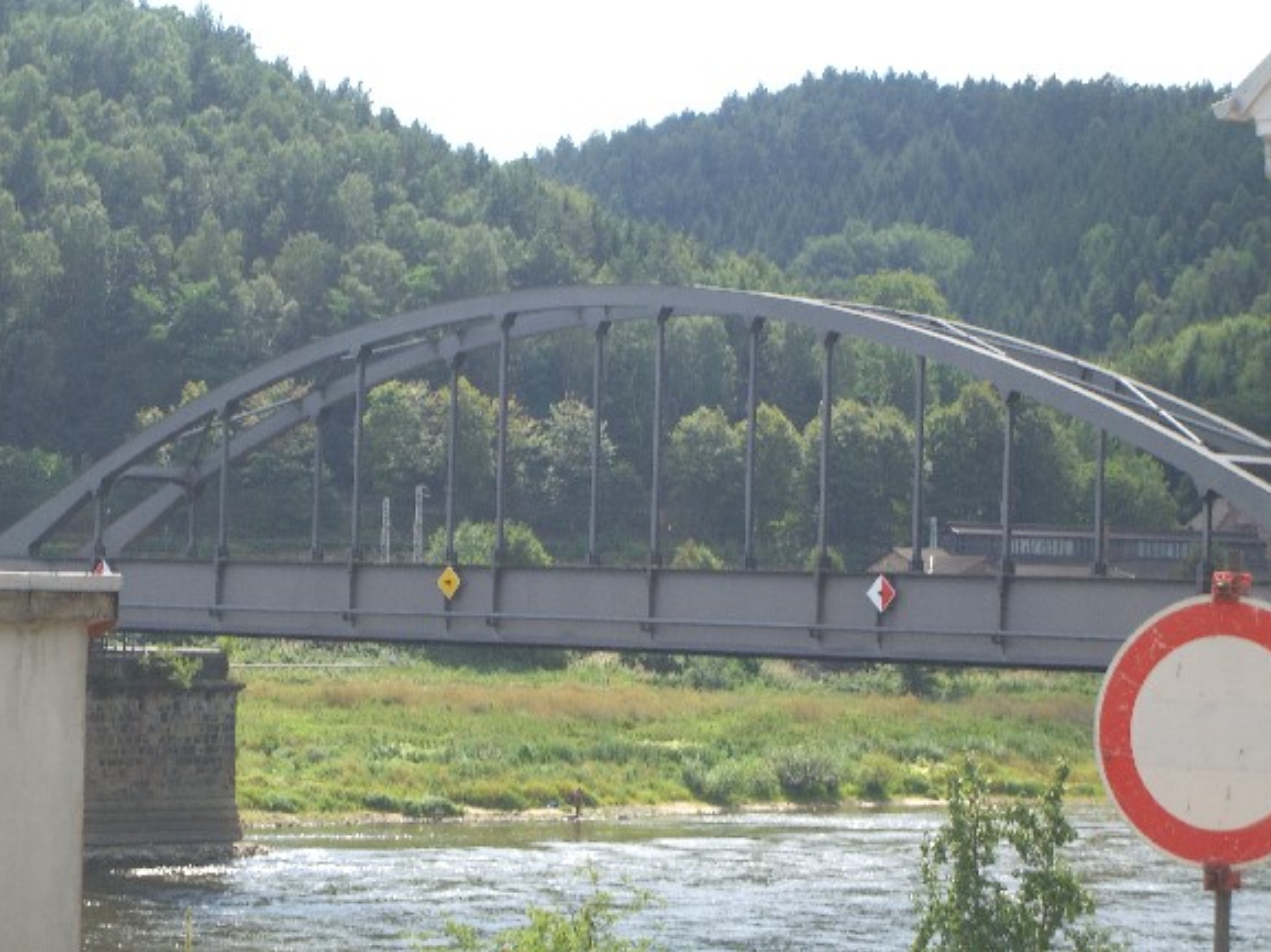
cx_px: 639
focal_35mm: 115
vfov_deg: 12.9
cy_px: 474
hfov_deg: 17.1
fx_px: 4221
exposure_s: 1/200
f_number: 5.1
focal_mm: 23.7
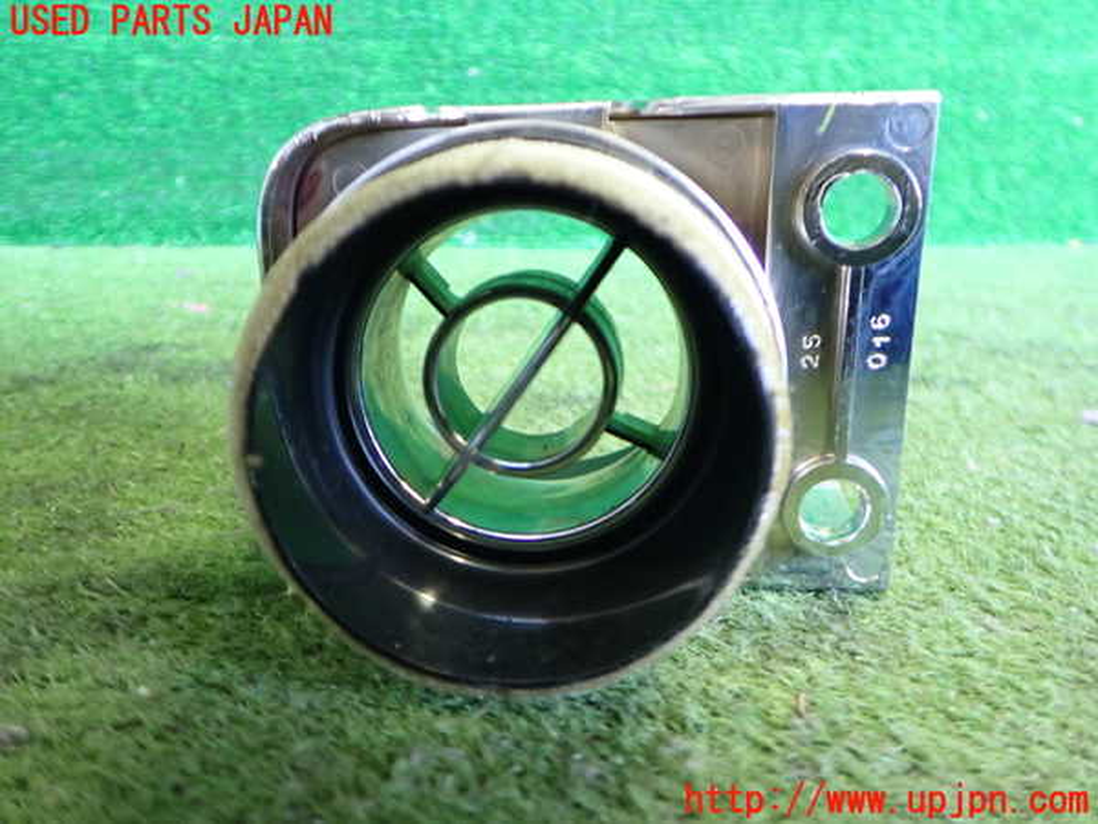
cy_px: 412
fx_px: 952
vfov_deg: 46.8
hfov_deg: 60.0
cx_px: 549
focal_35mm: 30
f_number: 2.3
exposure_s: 1/30
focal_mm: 5.4
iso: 500
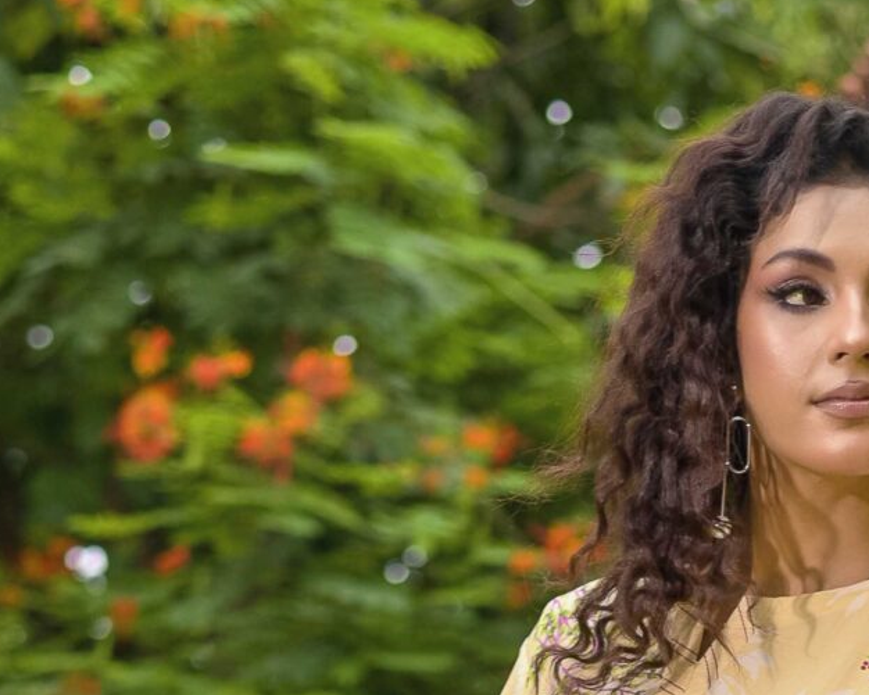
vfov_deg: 7.6
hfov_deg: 10.0
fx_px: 4939
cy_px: 1500
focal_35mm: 192
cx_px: 777
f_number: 2.8
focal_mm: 50
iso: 100
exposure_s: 1/640
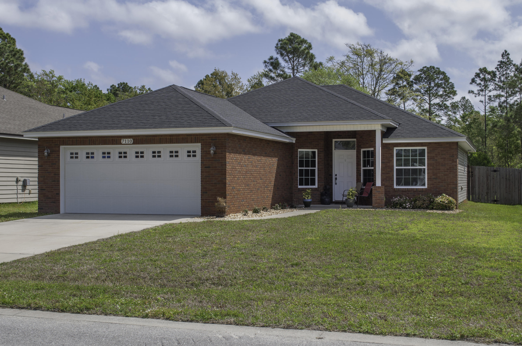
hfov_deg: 41.2
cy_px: 173
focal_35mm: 48
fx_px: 695
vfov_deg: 28.0
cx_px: 261
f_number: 11
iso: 200
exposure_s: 1/200
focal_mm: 32
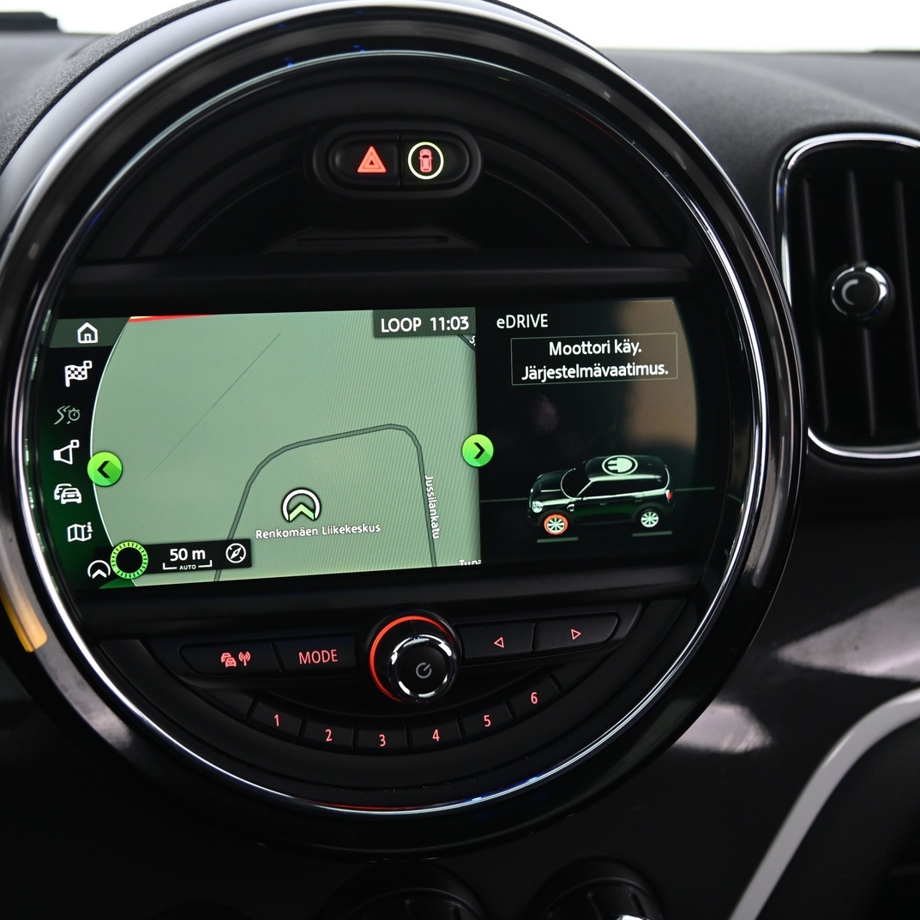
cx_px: 355
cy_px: 459
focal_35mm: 45
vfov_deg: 37.6
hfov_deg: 37.4
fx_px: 1353
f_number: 4
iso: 2000
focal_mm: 35
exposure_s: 1/25
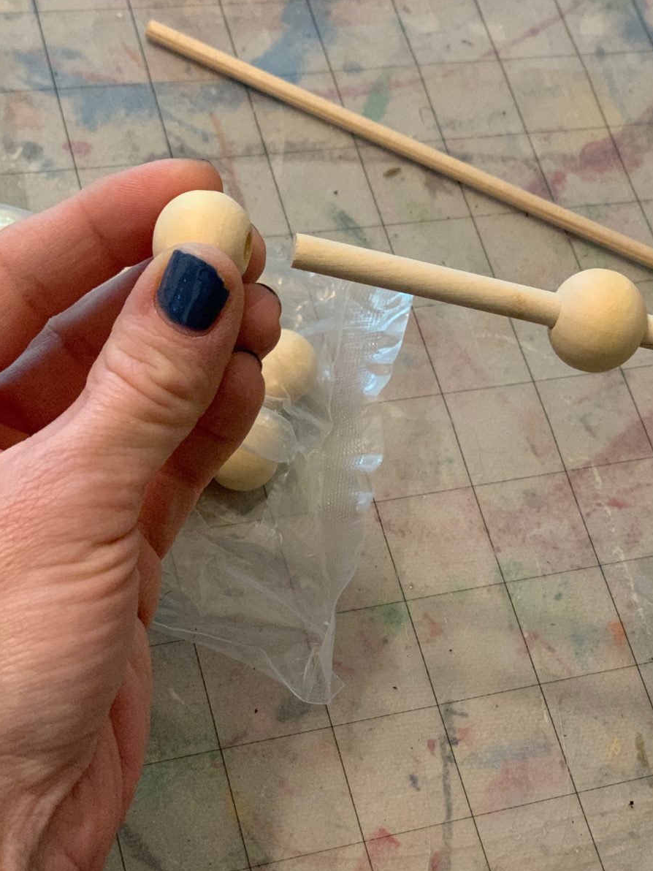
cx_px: 337
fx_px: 1685
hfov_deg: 21.9
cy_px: 389
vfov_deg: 28.9
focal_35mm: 67
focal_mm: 6
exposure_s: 1/60
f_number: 2.4
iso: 320
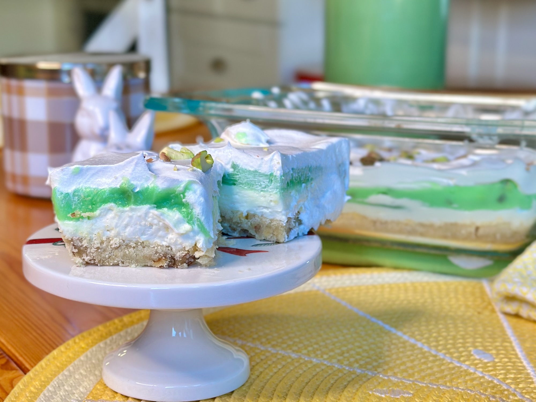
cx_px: 268
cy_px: 201
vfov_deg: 30.3
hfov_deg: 39.6
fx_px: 743
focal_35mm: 48
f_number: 1.78
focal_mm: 6.86
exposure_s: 1/203
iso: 80
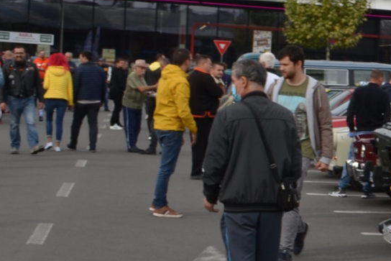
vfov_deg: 10.8
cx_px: 755
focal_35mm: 127
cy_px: 173
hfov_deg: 13.9
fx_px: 1380
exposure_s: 1/200
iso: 100
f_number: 7.1
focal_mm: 18
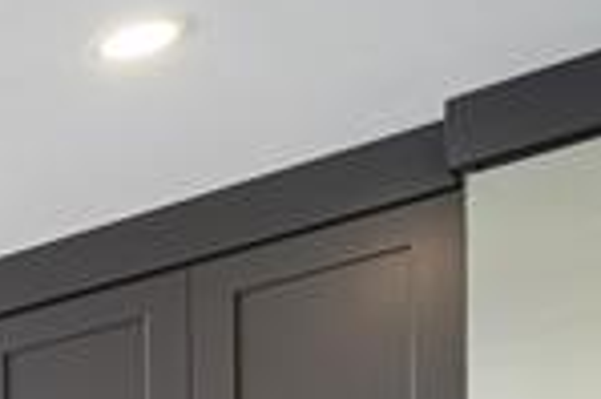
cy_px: 893
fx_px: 1434
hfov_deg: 13.5
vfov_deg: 12.9
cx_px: -976
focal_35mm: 86
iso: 200
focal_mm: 16
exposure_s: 1/200
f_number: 5
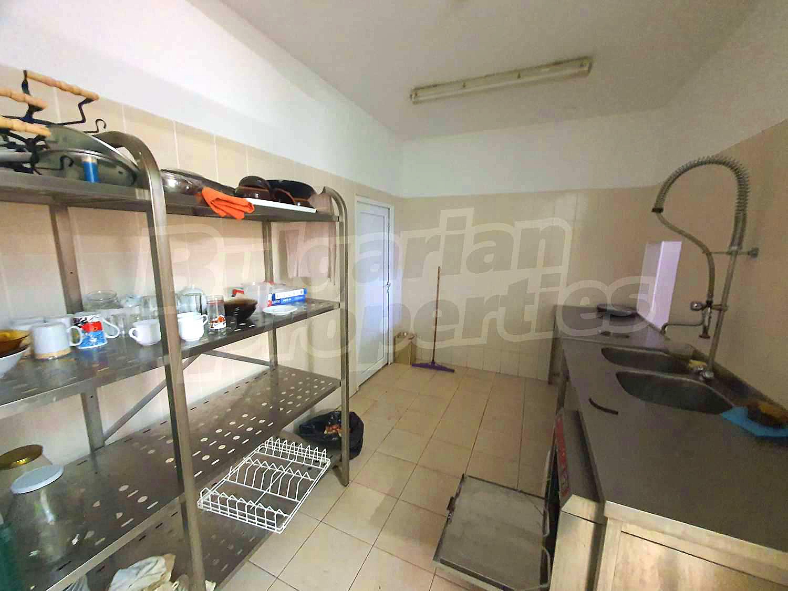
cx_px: 394
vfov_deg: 89.9
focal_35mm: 13
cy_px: 296
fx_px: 296
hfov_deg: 106.2
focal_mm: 1.8
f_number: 2.2
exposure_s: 1/10
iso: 640
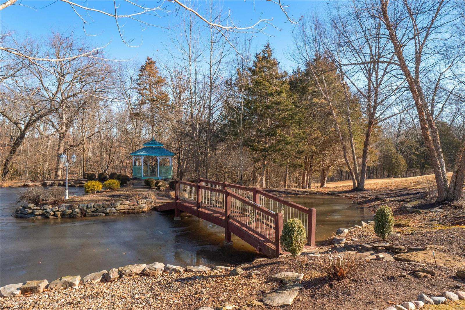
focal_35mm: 24
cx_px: 232
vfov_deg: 53.1
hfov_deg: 73.8
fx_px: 310
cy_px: 155
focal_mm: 12
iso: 400
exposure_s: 1/500
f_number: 8
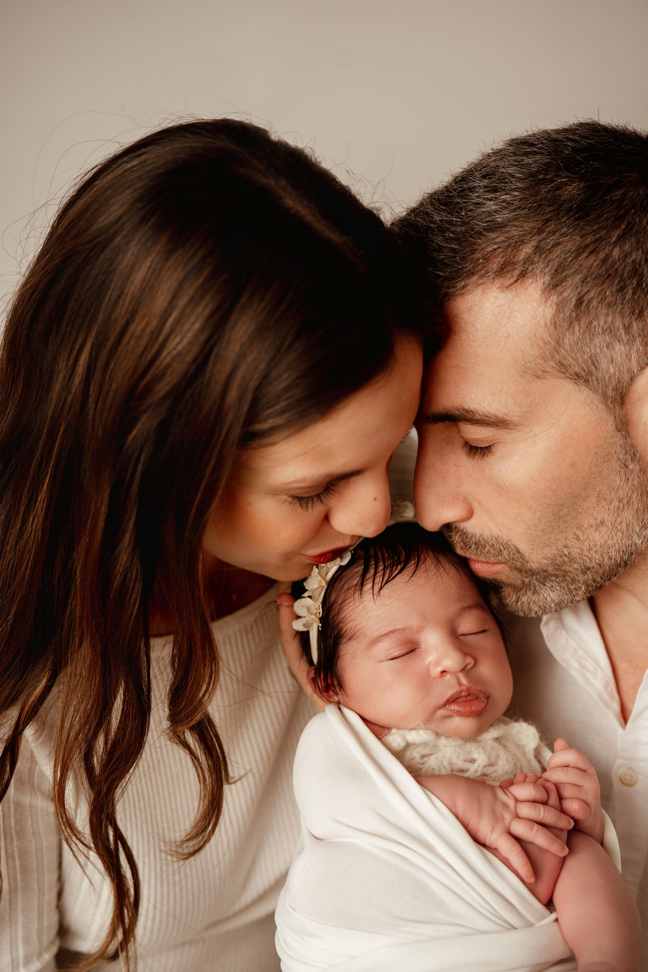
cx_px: 324
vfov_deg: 39.6
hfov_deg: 27.0
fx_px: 1350
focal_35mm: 50
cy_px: 486
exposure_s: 1/160
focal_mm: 50
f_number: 3.5
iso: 200
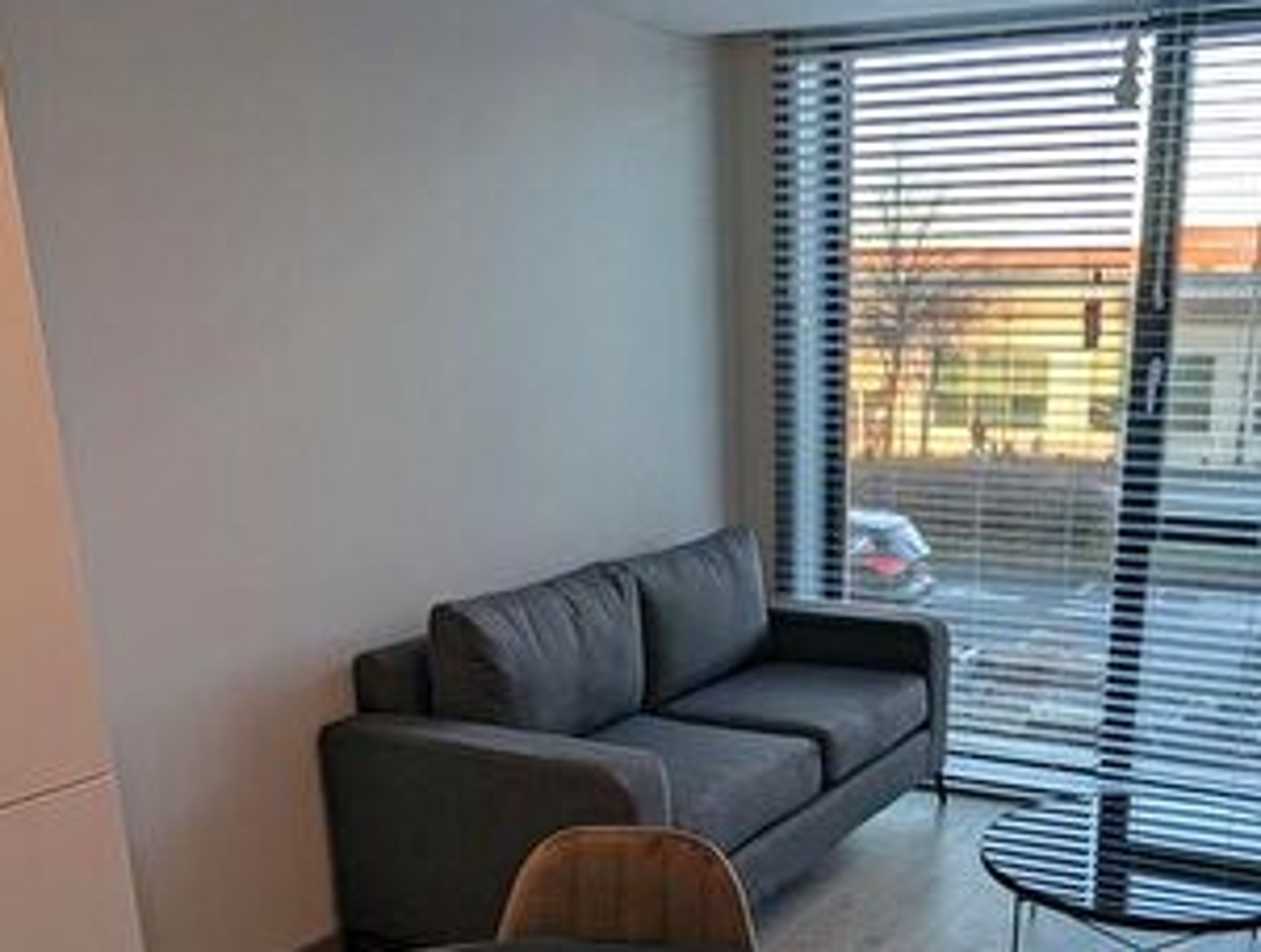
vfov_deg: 37.2
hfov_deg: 49.1
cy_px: 786
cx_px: 848
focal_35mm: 37
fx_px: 1351
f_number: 2.2
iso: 40
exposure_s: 1/144
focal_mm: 2.35
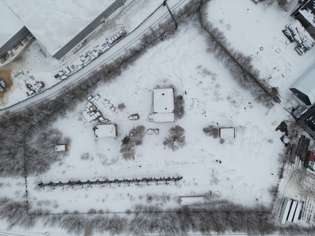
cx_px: 158
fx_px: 218
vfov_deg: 56.8
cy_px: 118
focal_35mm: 24
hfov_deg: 71.6
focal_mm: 6.72
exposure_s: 1/2500
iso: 100
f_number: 1.7
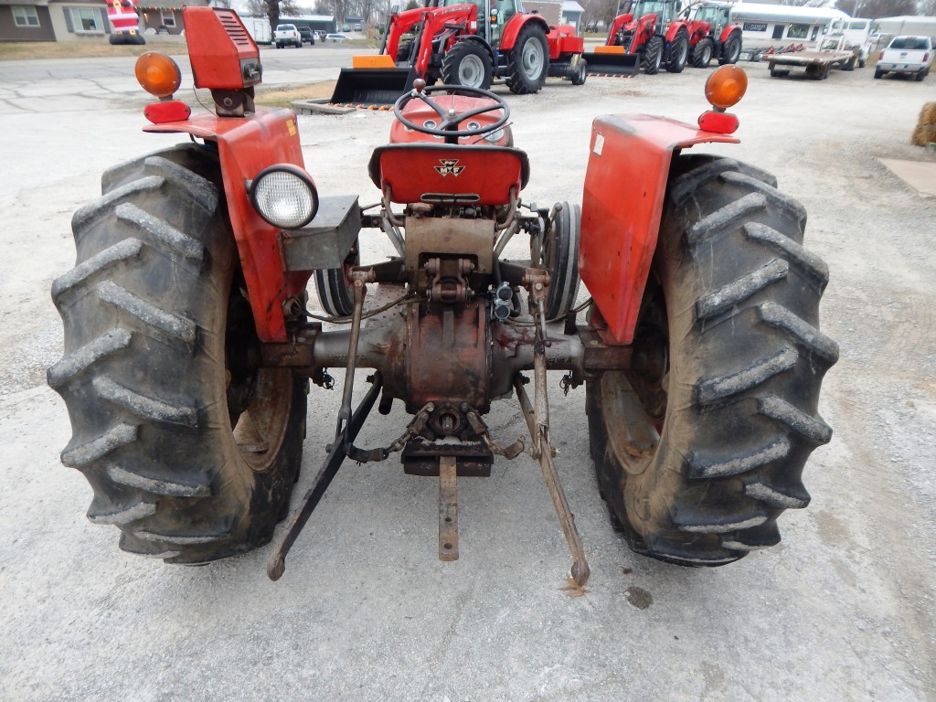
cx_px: 468
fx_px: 595
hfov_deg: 76.4
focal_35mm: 22
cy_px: 351
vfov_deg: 61.1
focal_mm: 4
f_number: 3
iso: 125
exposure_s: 1/100
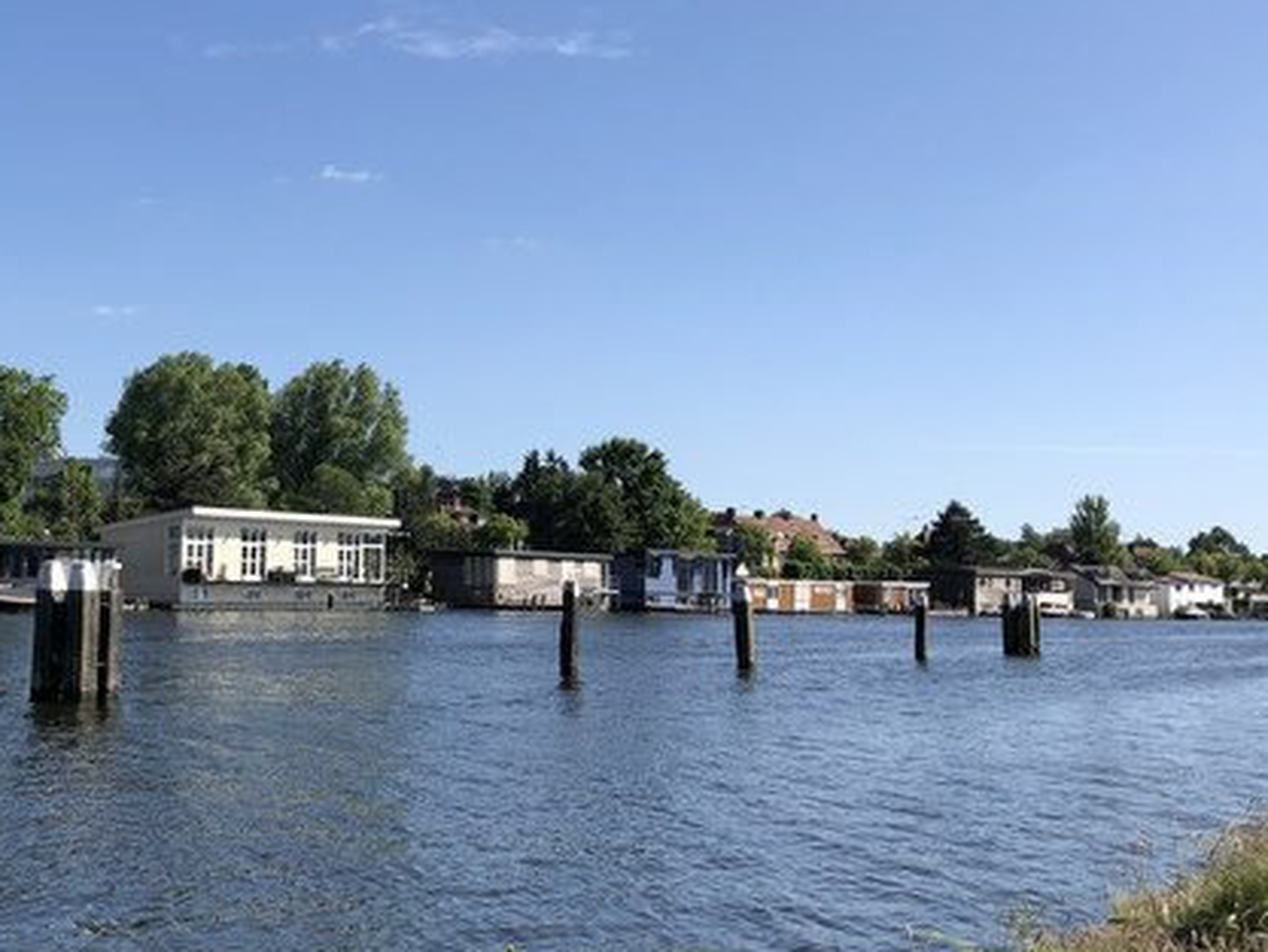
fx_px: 1722
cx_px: 353
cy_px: 371
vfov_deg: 30.8
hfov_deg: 39.6
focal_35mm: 47
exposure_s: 1/2183
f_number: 1.8
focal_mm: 3.99
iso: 20
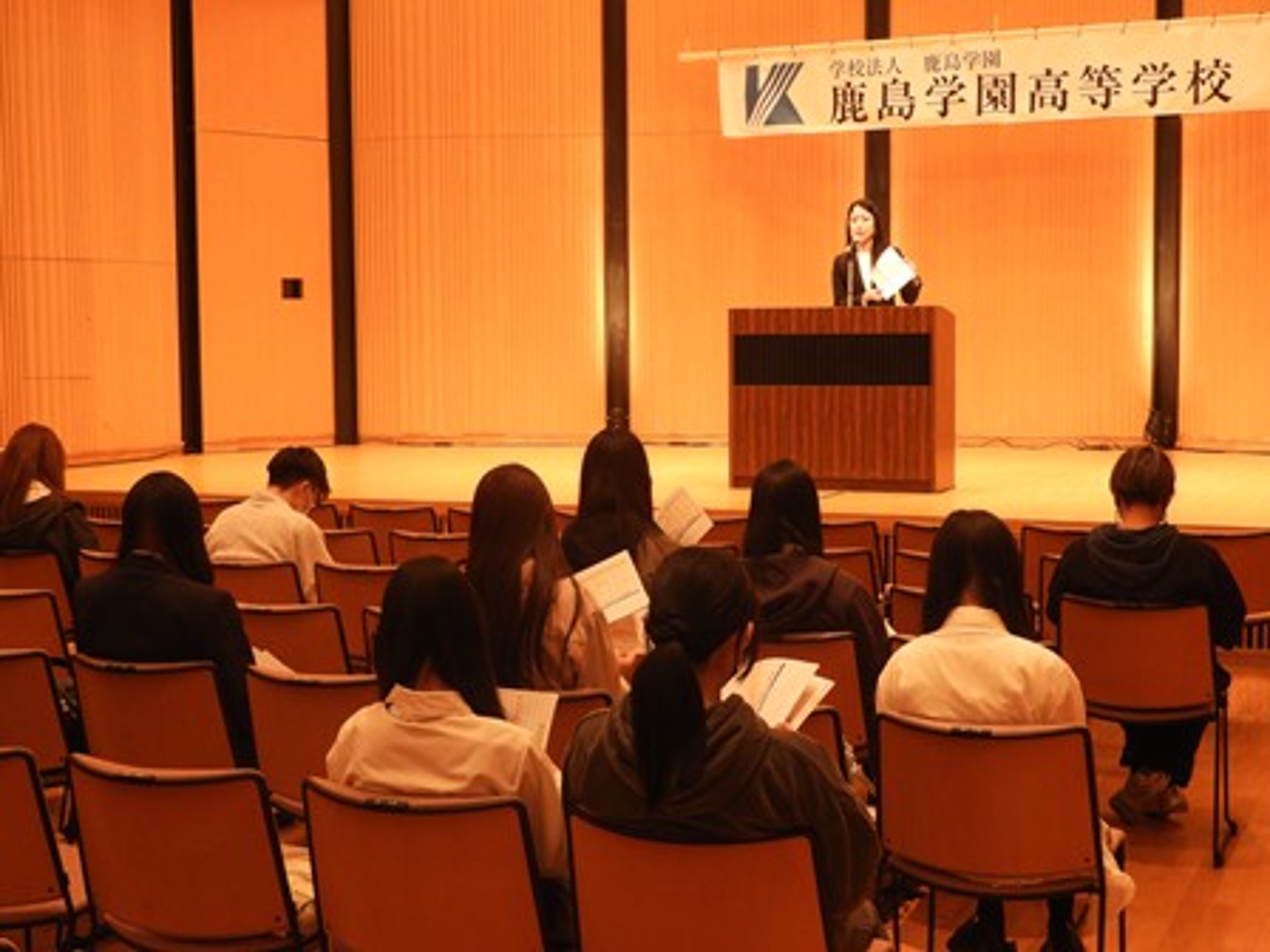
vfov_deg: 26.6
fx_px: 2018
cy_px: 476
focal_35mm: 55
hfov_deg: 34.9
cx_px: 635
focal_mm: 9.9
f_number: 4
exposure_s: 1/30
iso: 280
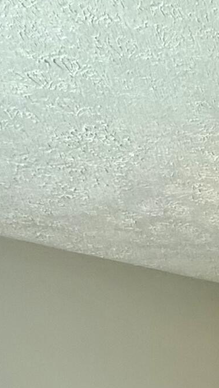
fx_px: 701
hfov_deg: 15.1
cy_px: 513
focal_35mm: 68
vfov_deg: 26.1
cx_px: 411
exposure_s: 1/120
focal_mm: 2.22
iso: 200
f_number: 2.2
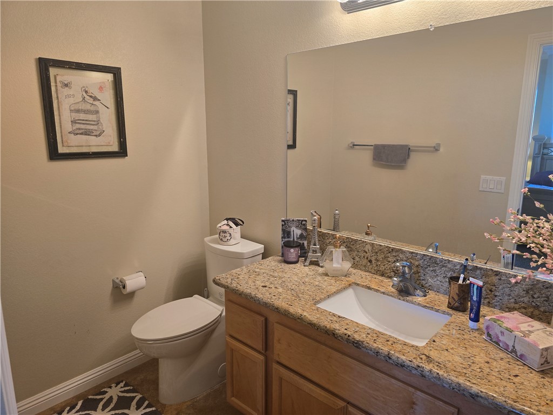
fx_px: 367
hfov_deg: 73.9
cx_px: 276
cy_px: 208
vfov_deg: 58.9
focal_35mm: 23
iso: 100
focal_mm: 6.3
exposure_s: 1/120
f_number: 1.7
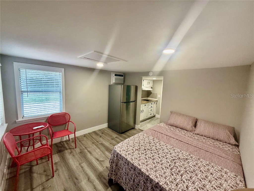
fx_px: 103
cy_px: 96
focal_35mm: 14
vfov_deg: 85.7
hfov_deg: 102.1
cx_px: 127
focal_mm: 2.22
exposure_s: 1/99
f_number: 2.2
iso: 320
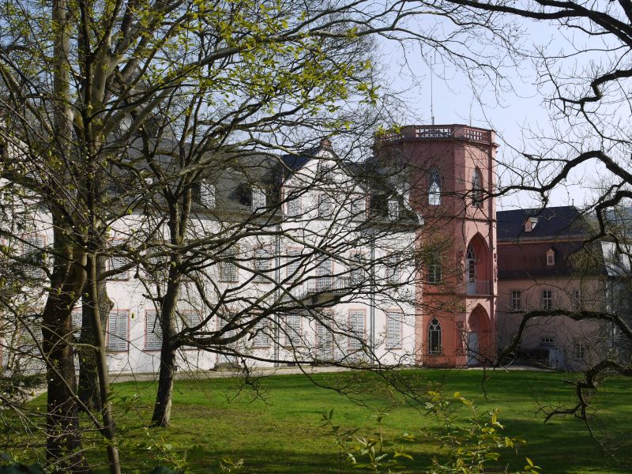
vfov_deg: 30.3
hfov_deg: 39.7
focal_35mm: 48
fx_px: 876
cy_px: 237
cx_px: 316
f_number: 8
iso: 100
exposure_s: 1/250
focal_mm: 24
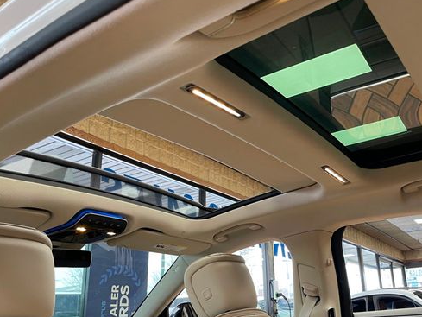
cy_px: 182
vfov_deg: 41.7
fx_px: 415
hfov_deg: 53.1
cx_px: 274
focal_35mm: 34
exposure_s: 1/60
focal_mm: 4.2
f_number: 1.6
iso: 100
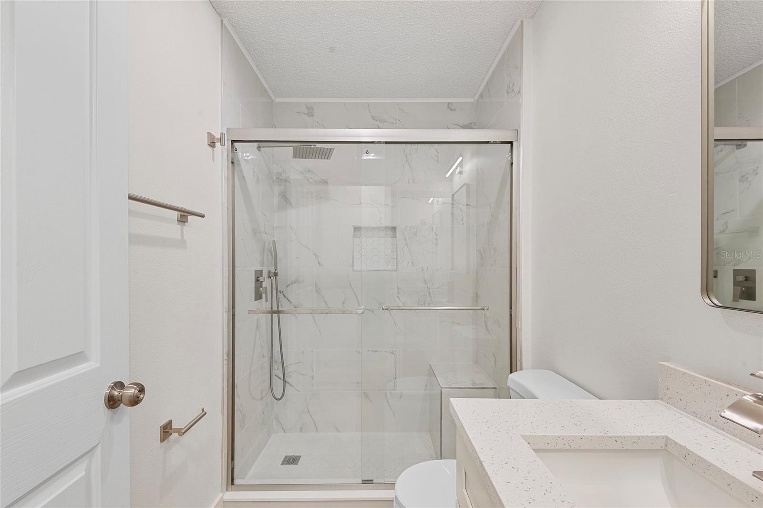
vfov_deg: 73.6
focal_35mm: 16
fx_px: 339
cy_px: 254
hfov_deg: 96.8
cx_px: 382
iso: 100
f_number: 10
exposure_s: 1/1.25
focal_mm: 16
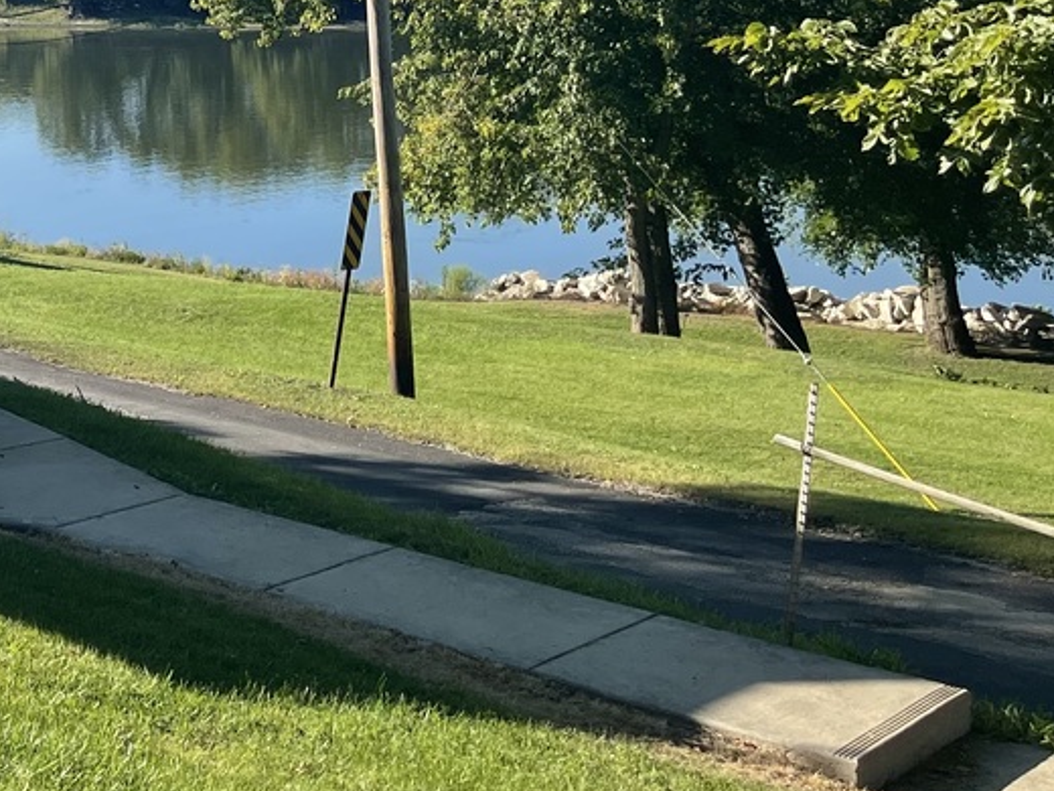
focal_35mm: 72
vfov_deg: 19.8
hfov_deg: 23.4
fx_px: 2192
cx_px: -369
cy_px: -22
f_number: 1.6
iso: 32
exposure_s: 1/3165
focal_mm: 5.1
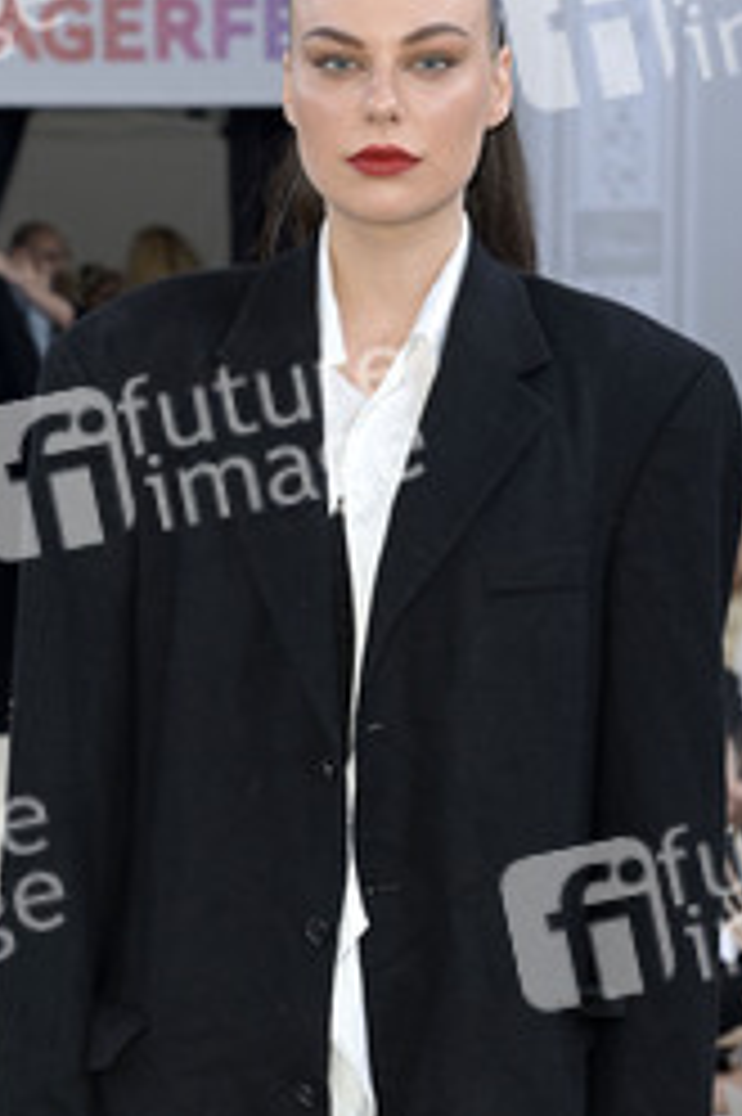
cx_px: 324
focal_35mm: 113
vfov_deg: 18.1
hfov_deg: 12.1
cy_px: 680
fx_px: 3498
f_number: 5.6
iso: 640
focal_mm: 70
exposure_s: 1/250
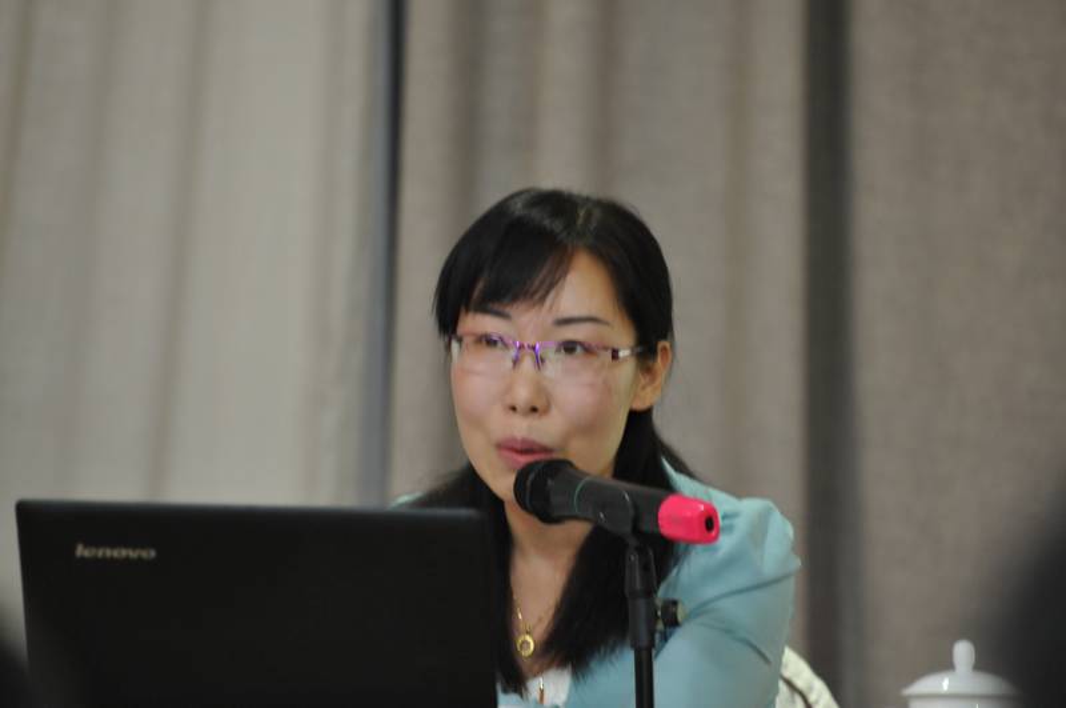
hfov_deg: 6.9
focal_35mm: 300
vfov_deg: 4.6
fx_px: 8871
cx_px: 533
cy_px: 354
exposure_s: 1/30
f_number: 2.8
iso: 1000
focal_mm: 200
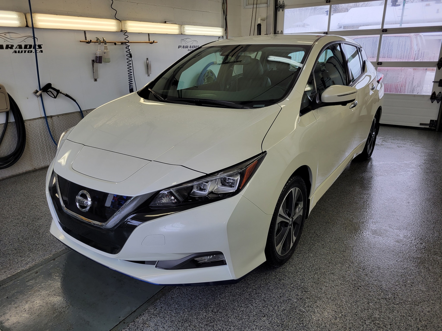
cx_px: 221
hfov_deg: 67.3
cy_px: 166
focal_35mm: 26
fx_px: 332
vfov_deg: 53.1
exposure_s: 1/257
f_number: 1.8
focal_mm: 5.4
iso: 40
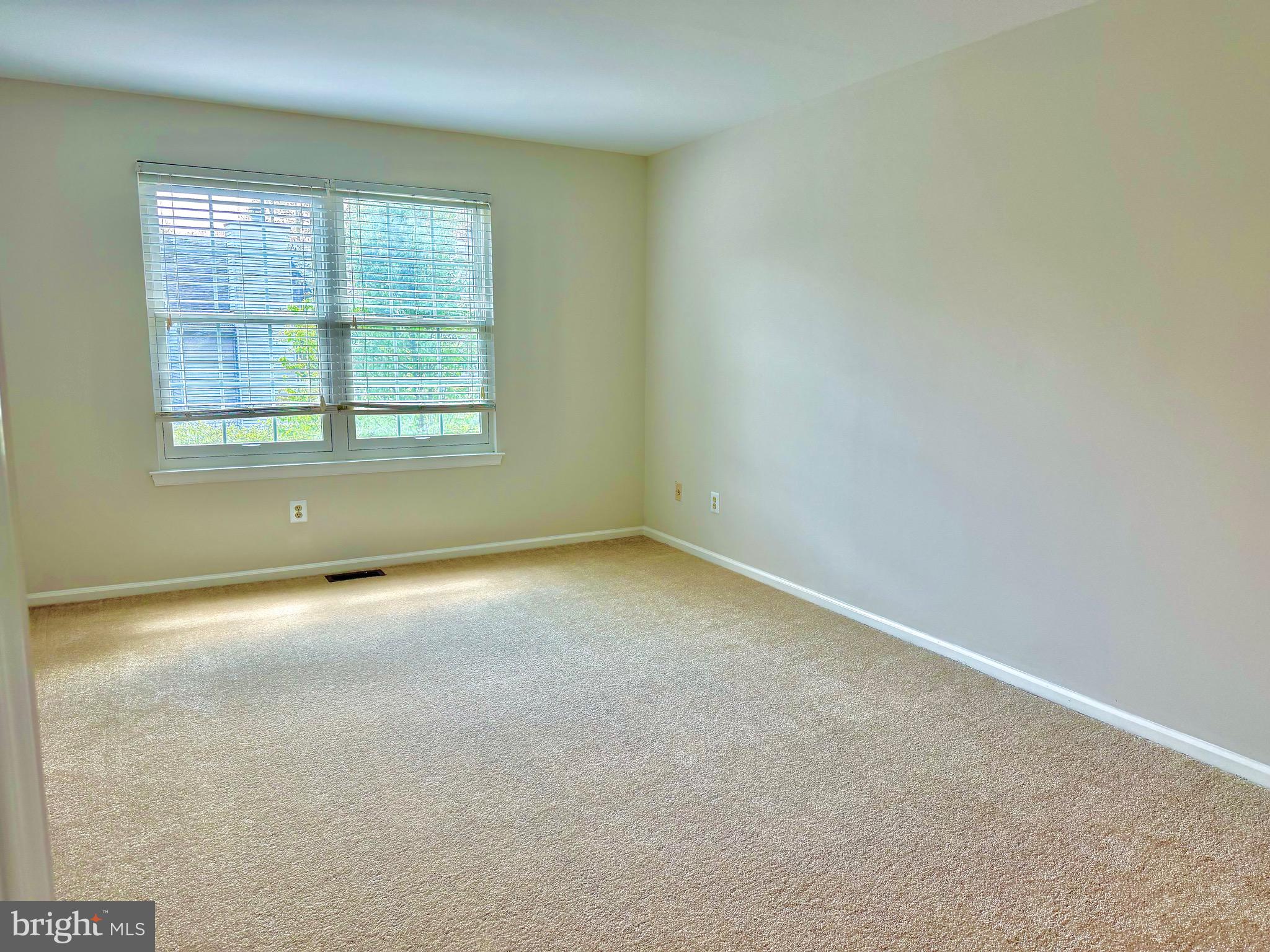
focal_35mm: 24
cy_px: 476
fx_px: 881
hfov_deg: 71.6
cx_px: 635
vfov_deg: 56.8
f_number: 1.78
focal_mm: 6.76
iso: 125
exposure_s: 1/205
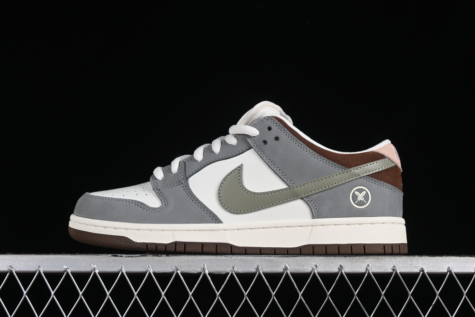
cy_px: 158
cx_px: 238
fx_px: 990
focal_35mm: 75
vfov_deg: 18.2
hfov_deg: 27.0
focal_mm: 50
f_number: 8
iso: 160
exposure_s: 1/80
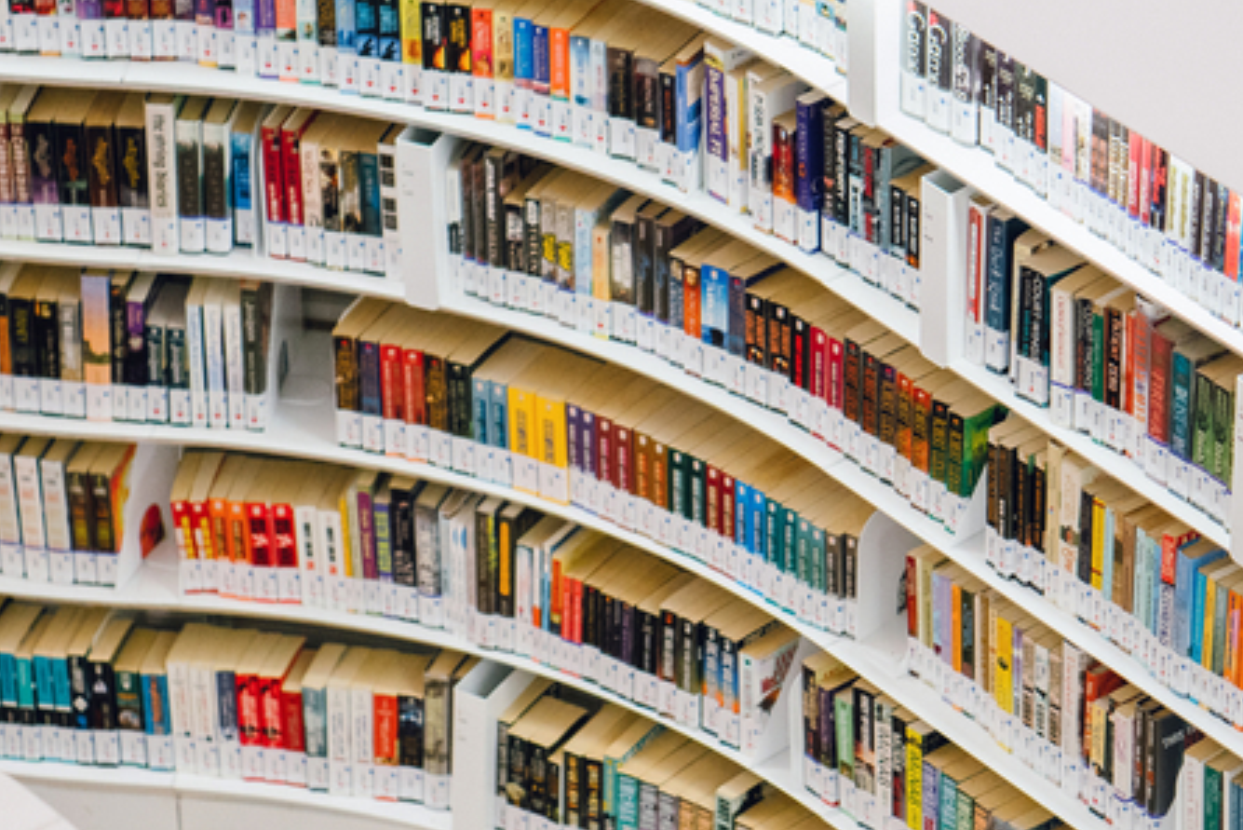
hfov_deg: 10.8
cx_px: 534
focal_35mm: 190
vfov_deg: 7.2
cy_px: 605
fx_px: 6562
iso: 2500
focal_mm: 85
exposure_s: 1/250
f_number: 1.8
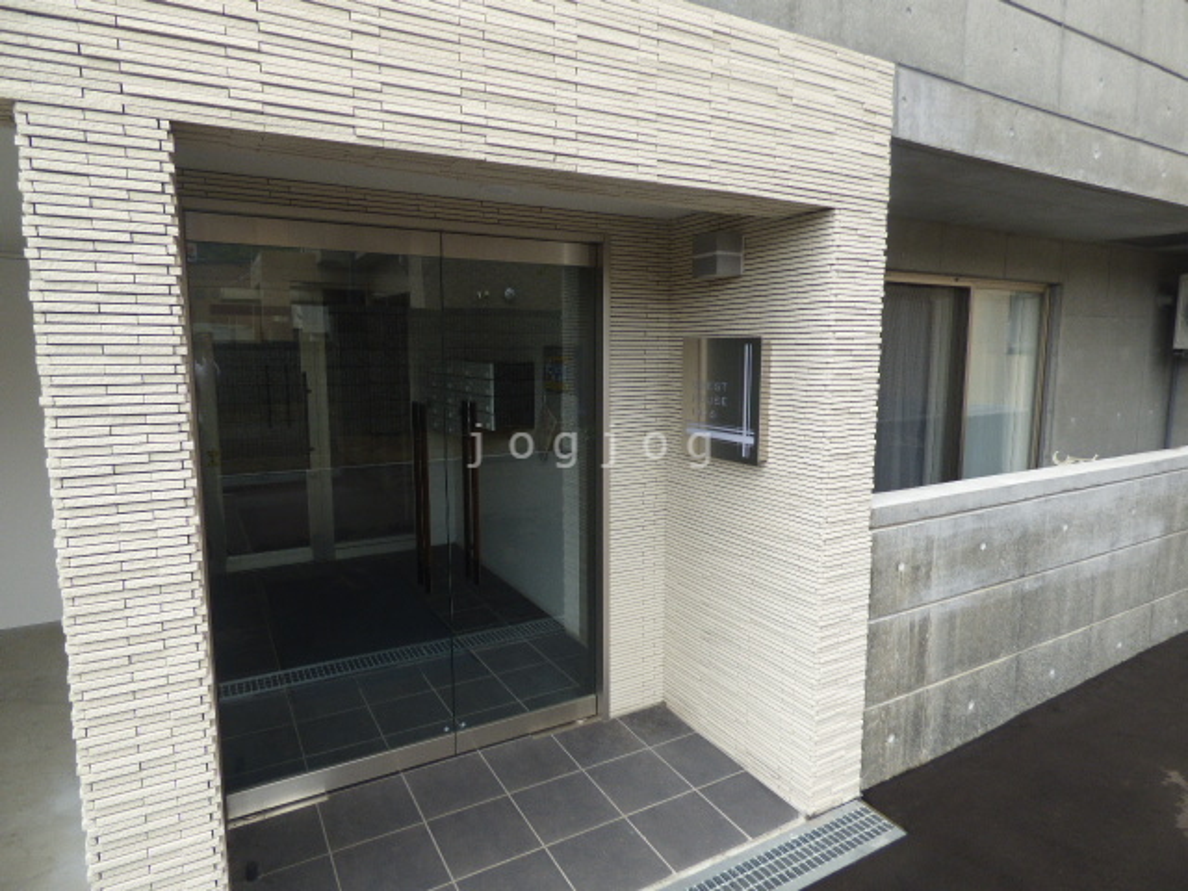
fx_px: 686
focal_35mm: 20
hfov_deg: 81.7
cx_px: 594
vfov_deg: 66.0
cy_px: 446
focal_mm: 3.58
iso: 100
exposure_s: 1/125
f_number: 2.8
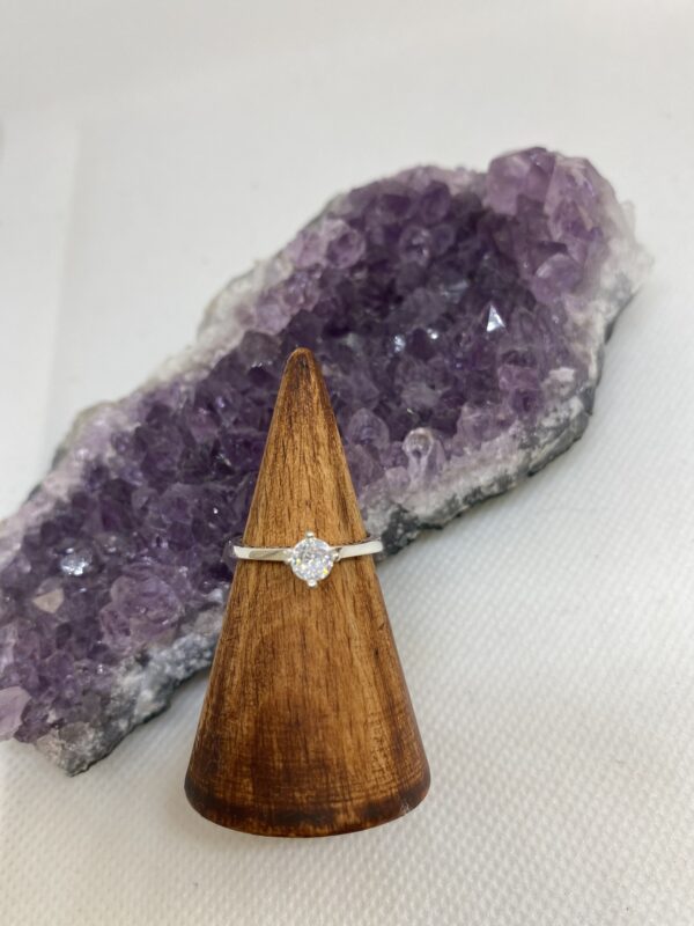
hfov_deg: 53.1
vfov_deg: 67.3
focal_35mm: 26
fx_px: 695
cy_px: 463
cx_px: 347
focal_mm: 4.25
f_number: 1.8
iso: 40
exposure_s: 1/121
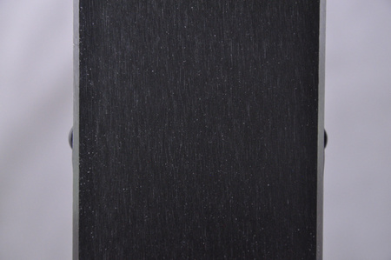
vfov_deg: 8.7
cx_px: 196
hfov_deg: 13.1
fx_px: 1709
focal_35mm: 158
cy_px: 130
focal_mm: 105
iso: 3200
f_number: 9.5
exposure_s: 1/125
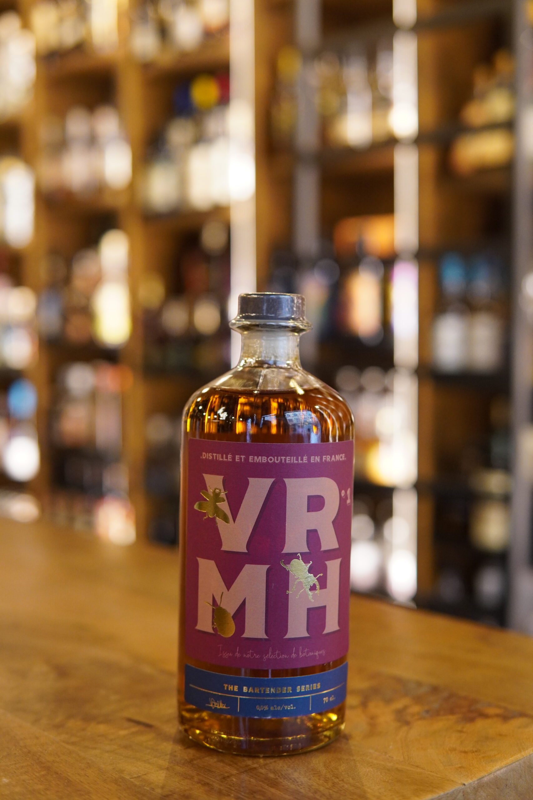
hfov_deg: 29.9
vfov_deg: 43.6
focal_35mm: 45
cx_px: 266
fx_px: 999
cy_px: 400
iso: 1600
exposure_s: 1/160
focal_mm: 30
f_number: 2.2
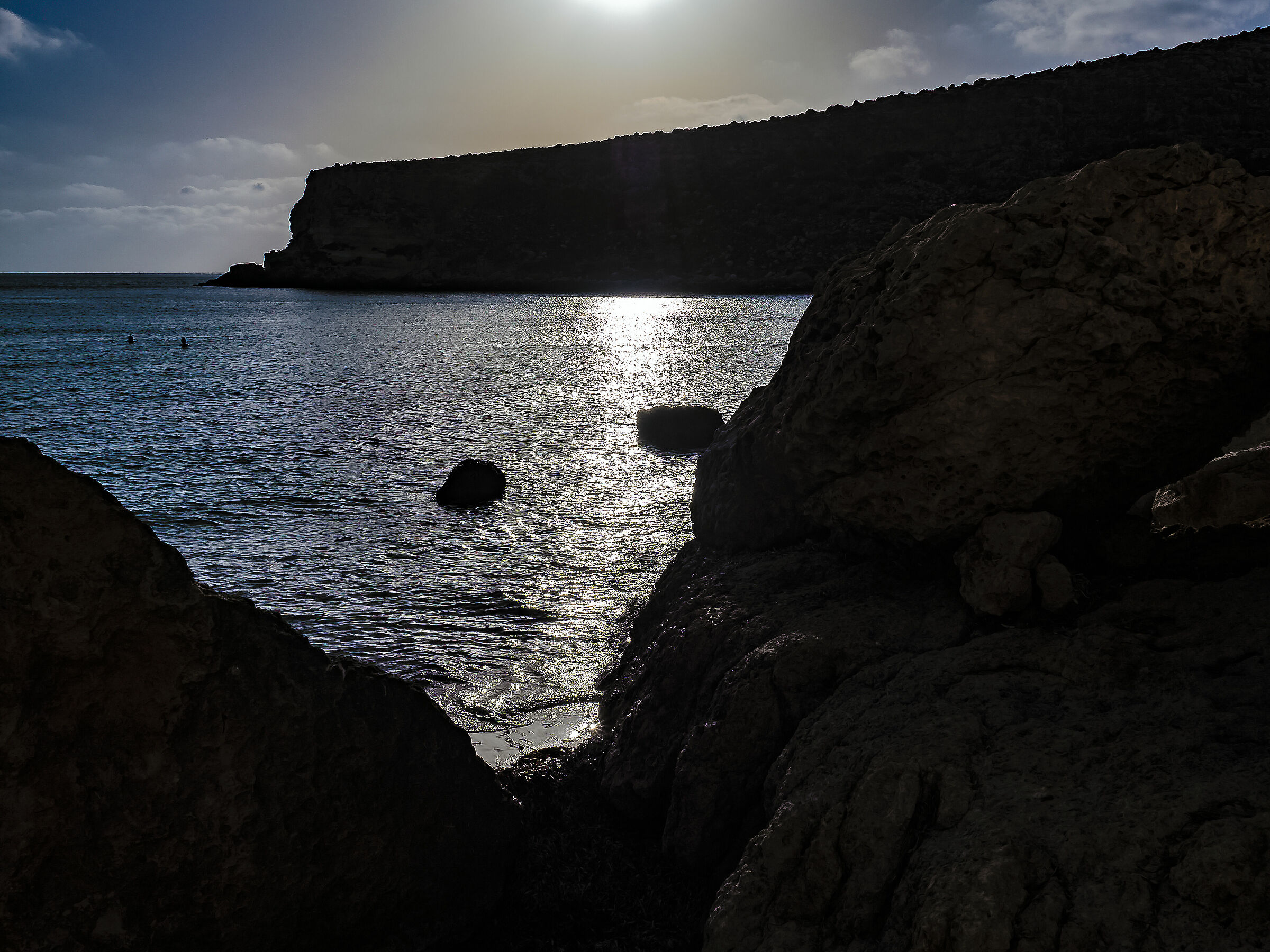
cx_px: 635
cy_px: 476
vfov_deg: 41.8
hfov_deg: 54.0
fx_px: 1247
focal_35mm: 34
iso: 200
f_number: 11
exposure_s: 1/1600
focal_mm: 17
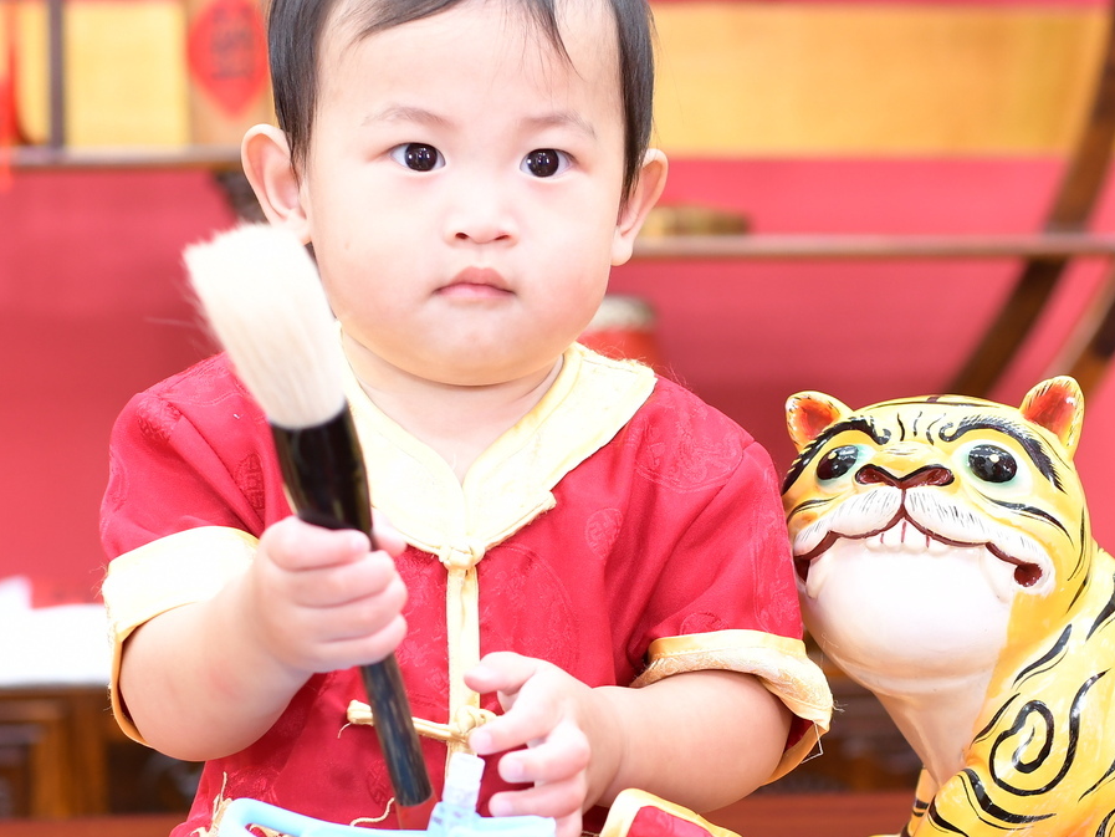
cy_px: 577
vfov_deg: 16.4
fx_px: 2899
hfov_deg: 21.8
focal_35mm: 90
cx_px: 631
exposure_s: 1/200
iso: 500
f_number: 2.8
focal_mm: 35
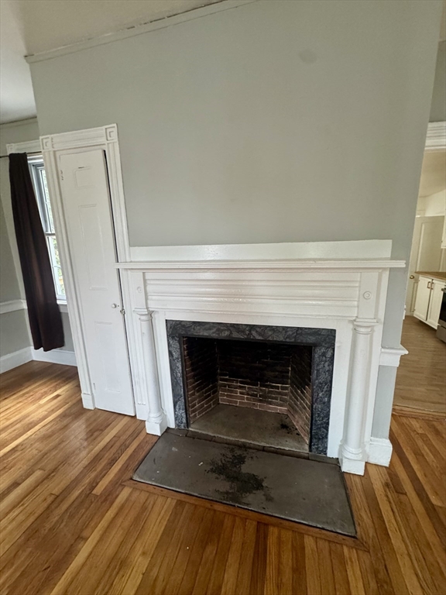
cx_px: 223
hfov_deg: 85.7
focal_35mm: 14
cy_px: 298
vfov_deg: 102.1
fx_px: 241
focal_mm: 2.22
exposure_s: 1/61
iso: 320
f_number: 2.2
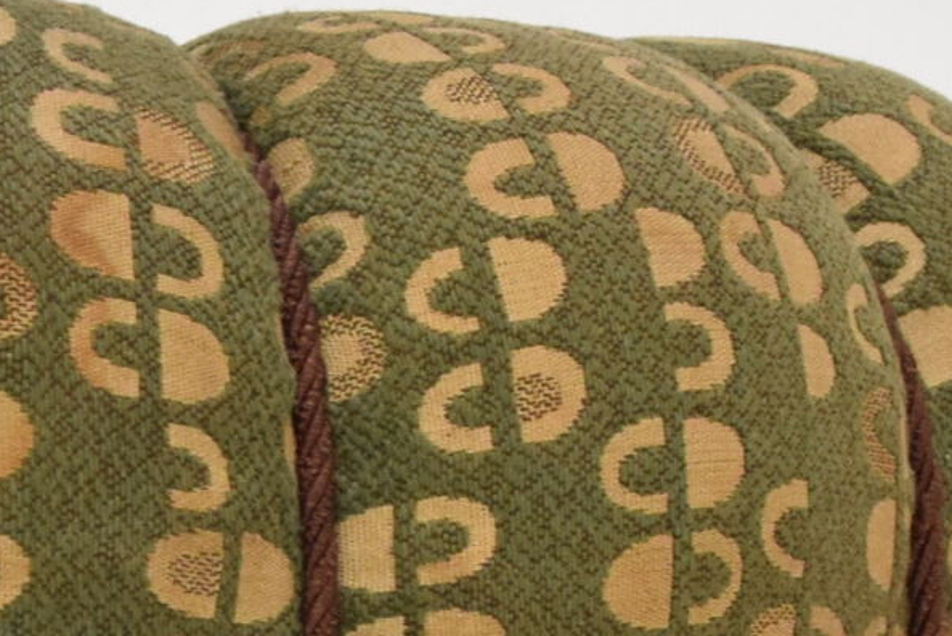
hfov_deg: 9.0
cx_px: -109
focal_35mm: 227
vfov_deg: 6.0
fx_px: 6006
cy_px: 1034
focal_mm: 30
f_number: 6.3
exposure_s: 1/160
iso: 1600
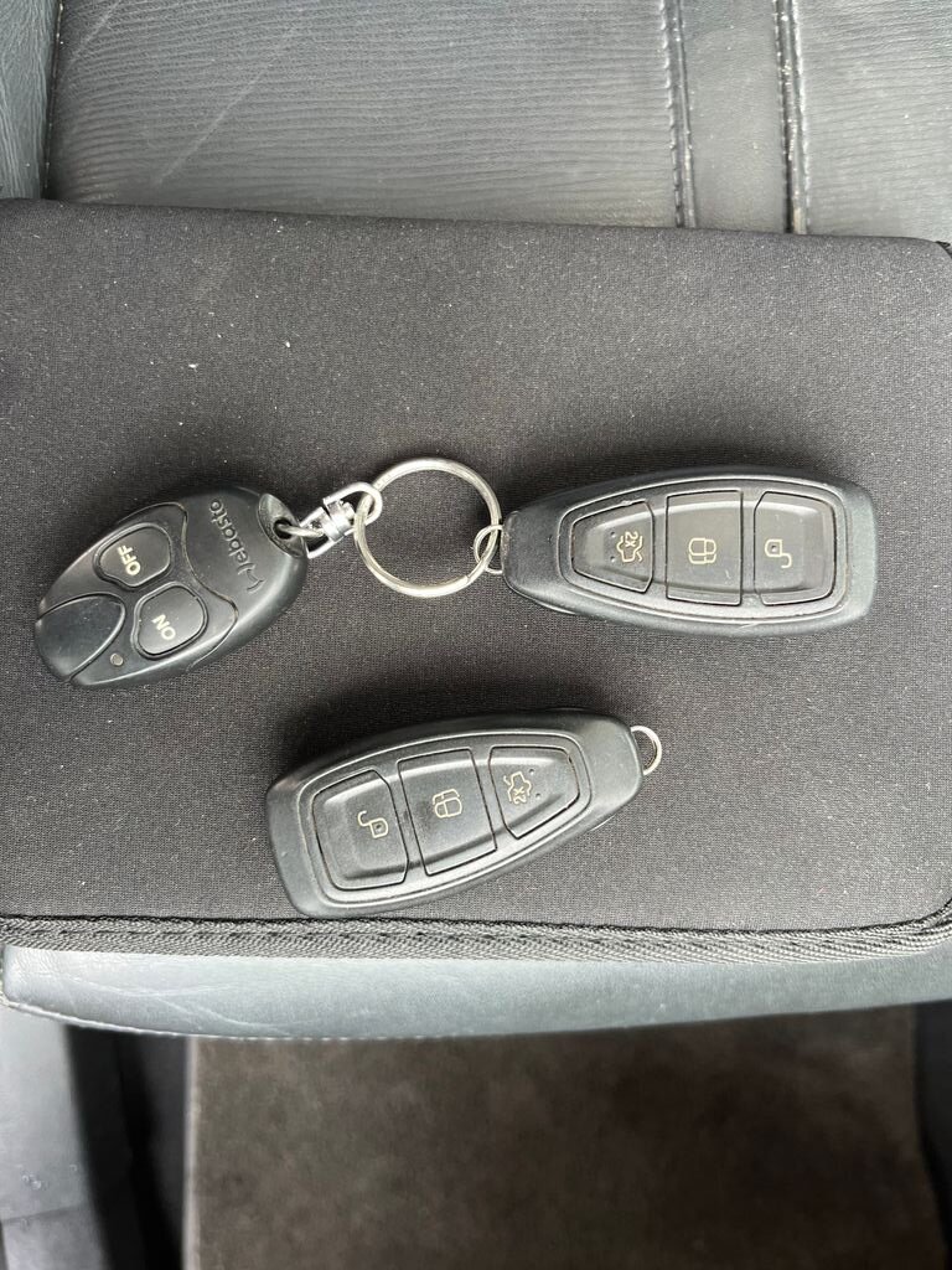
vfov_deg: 67.3
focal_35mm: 26
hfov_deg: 53.1
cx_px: 476
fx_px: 953
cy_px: 635
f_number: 1.6
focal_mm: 5.1
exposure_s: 1/102
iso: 125
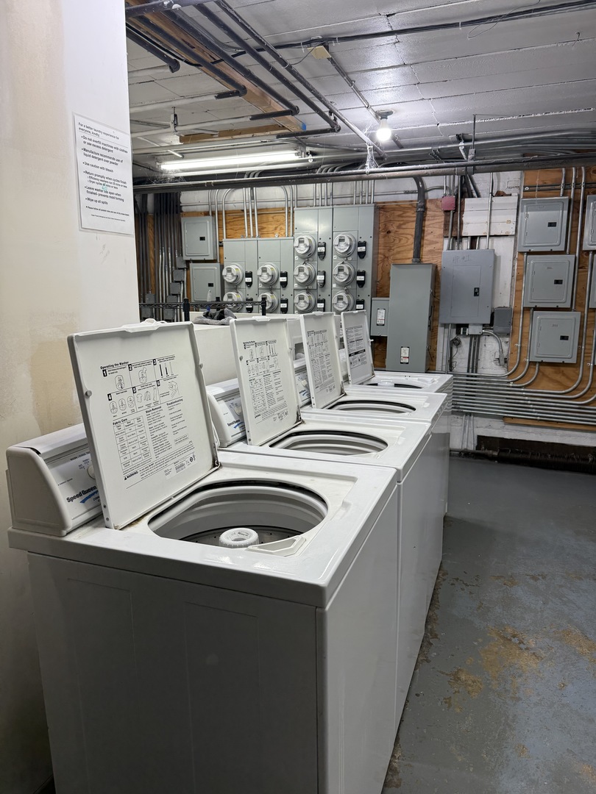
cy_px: 397
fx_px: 551
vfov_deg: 71.6
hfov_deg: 56.8
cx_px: 298
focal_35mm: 24
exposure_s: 1/120
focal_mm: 6.76
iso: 100
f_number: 1.78
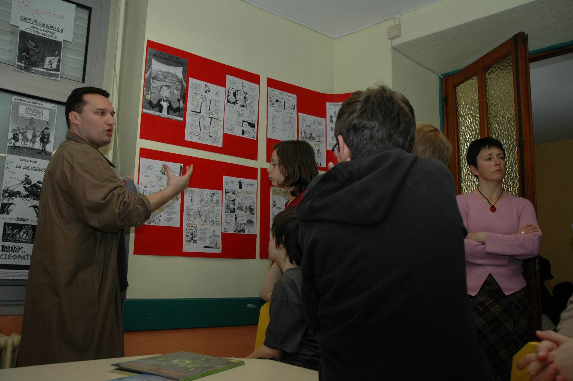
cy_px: 190
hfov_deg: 57.3
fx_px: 525
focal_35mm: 33
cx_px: 286
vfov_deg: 39.9
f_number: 4
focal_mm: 22
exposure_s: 1/60
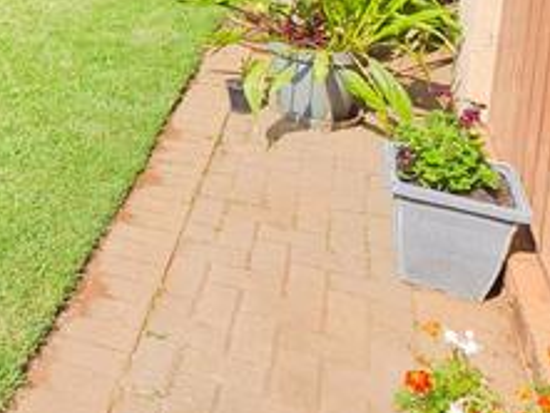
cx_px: -107
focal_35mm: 47
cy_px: -77
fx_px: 747
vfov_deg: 27.4
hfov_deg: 33.2
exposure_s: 1/636
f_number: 1.9
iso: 40
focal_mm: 2.2
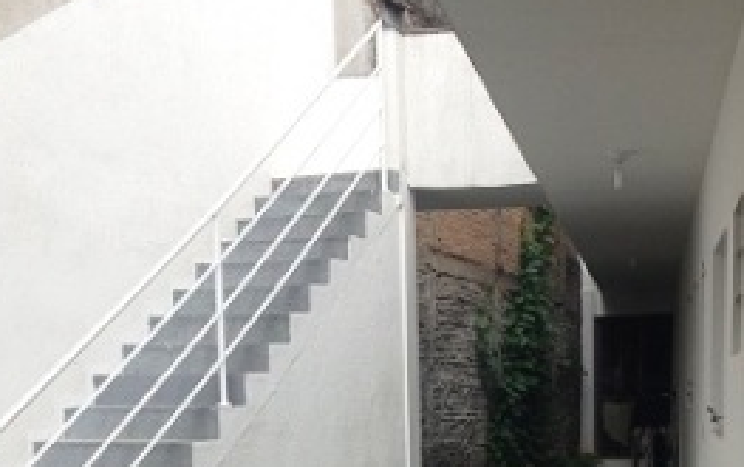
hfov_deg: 32.4
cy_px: 550
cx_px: 438
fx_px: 1279
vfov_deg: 19.5
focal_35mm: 63
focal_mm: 4.28
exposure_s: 1/502
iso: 64
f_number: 2.4
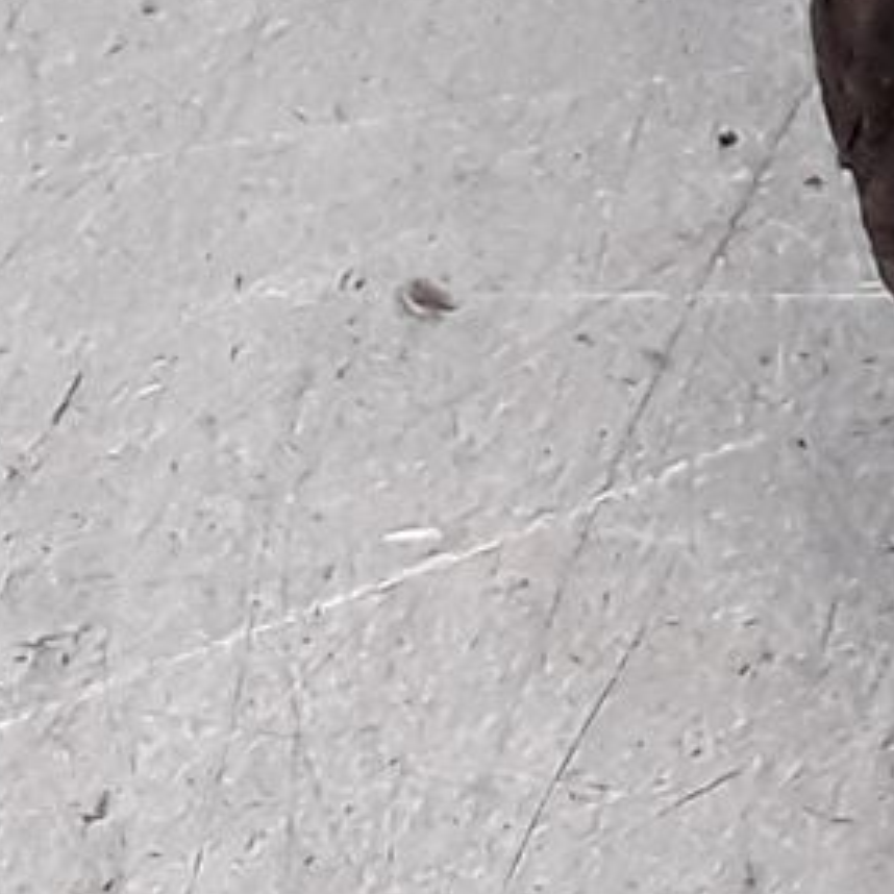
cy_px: -522
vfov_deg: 9.5
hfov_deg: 8.7
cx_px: 2354
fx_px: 5172
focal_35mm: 177
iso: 100
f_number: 1.9
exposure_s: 1/100
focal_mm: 2.91
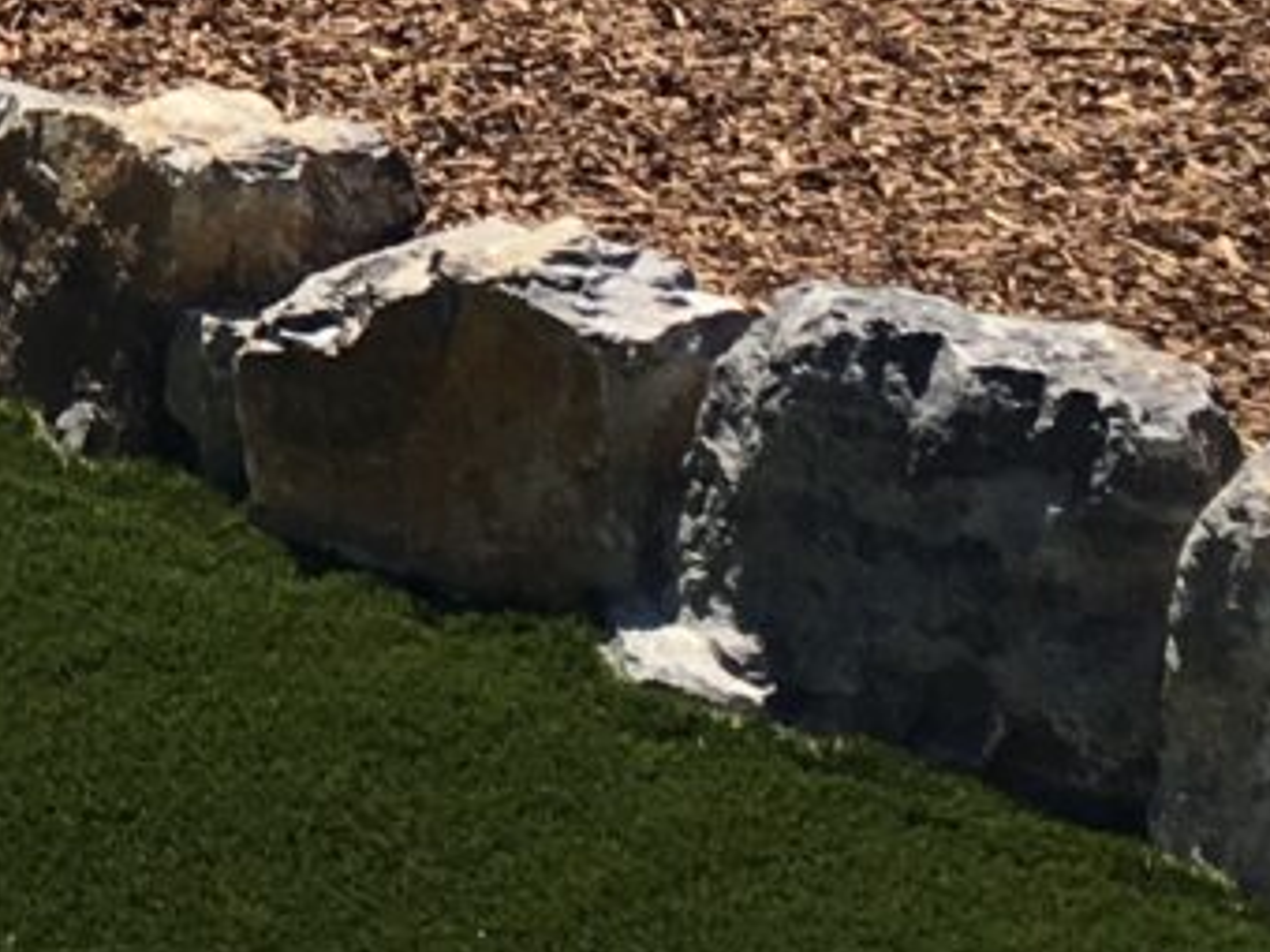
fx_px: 6017
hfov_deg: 11.0
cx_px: -1229
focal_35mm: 164
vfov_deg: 8.8
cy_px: -582
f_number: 2.2
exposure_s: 1/1923
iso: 25
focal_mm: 4.15
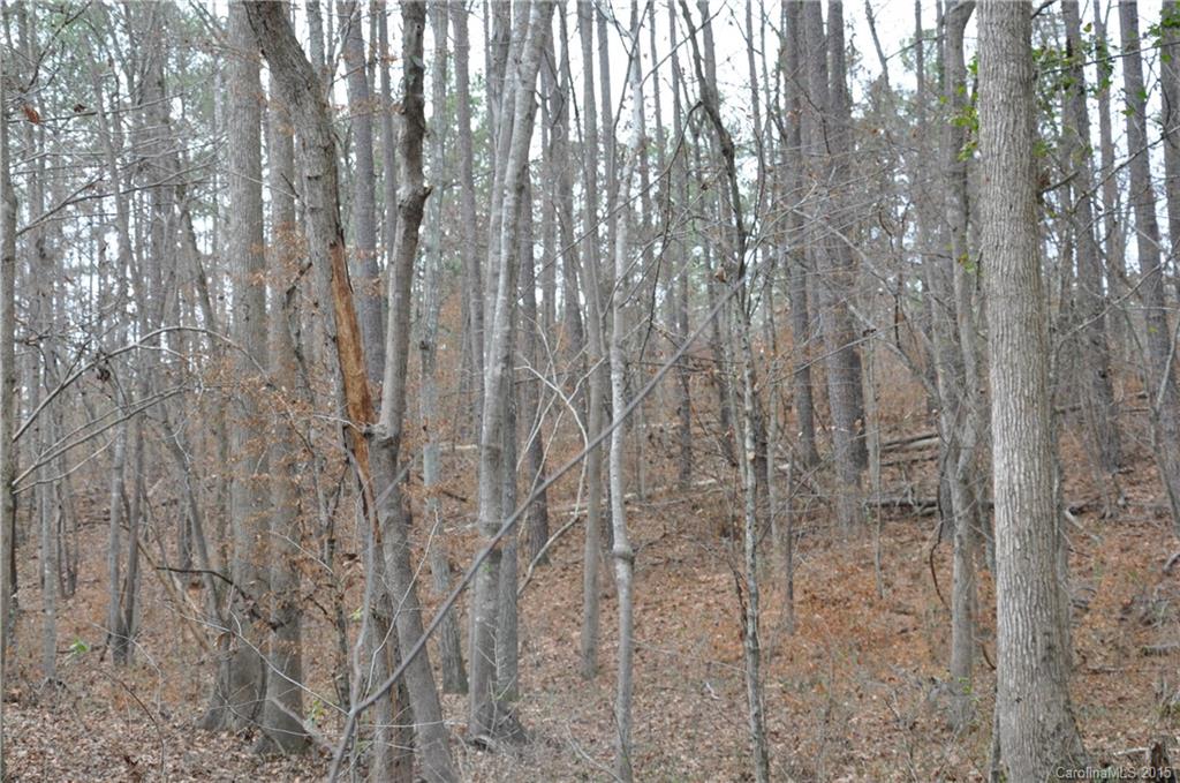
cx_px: 590
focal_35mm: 72
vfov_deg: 18.9
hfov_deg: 28.1
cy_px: 392
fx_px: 2356
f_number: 9
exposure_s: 1/80
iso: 800
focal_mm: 48
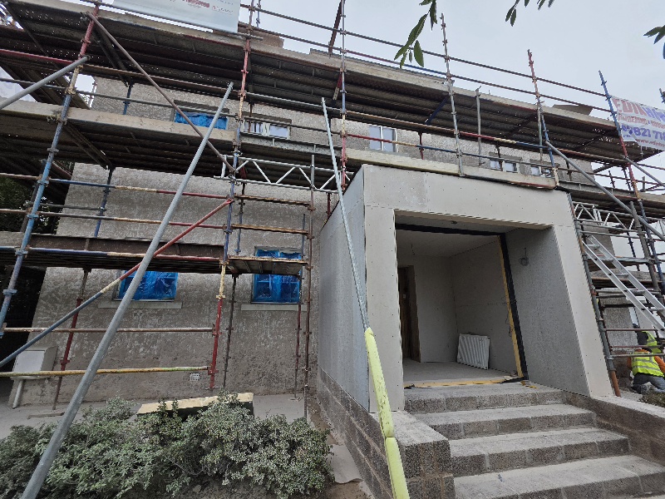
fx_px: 250
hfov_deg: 106.2
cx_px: 332
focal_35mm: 13
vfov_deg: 89.9
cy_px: 250
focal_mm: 2.2
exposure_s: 1/370
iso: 40
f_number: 1.9
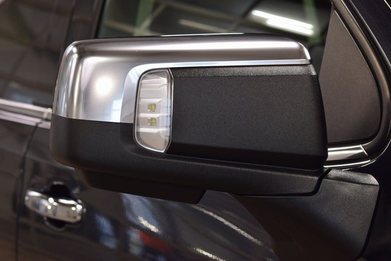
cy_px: 130
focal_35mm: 82
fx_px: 896
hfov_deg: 24.6
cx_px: 196
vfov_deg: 16.6
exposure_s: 1/25
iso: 400
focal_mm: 55
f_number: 7.1
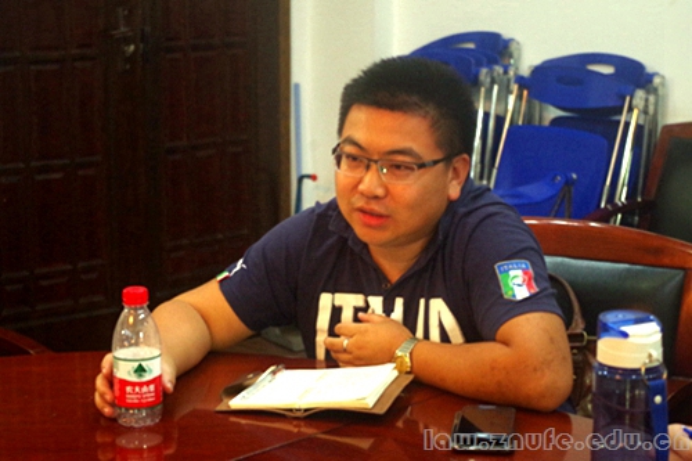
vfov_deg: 16.6
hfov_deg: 24.8
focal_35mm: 82
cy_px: 230
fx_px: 1576
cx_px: 346
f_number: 5.6
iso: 1600
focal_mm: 55
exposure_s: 1/20
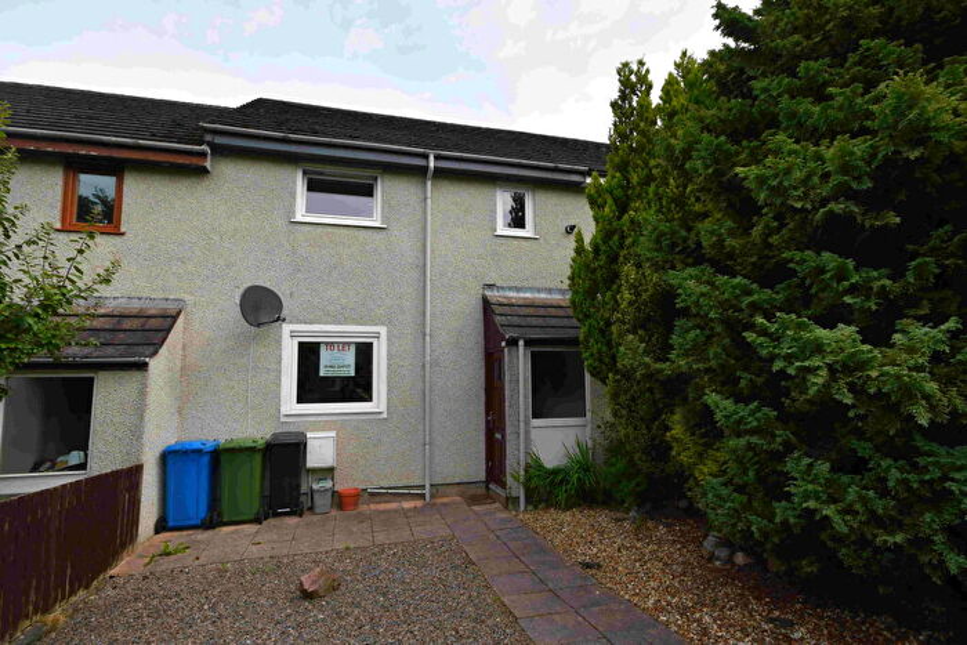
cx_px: 484
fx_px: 484
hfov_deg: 90.0
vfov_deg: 67.4
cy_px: 322
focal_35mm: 18
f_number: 10
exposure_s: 1/250
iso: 250
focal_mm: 12
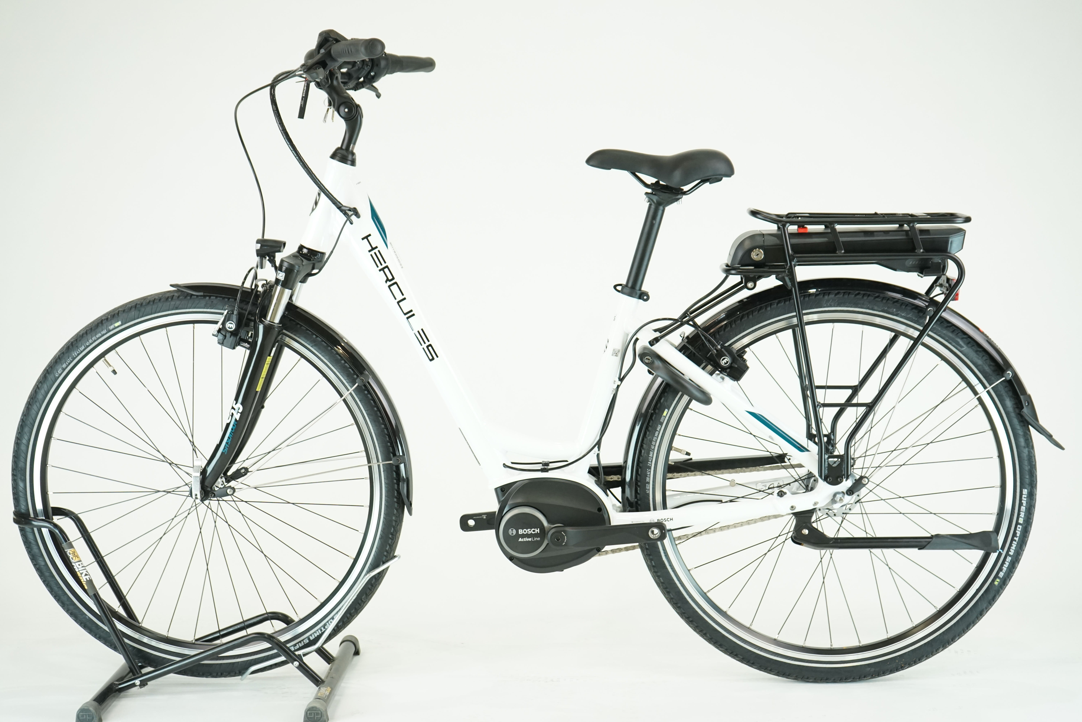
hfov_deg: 38.9
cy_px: 361
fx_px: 1533
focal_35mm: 51
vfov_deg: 26.5
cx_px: 541
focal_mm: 51
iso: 1600
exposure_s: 1/200
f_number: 5.6
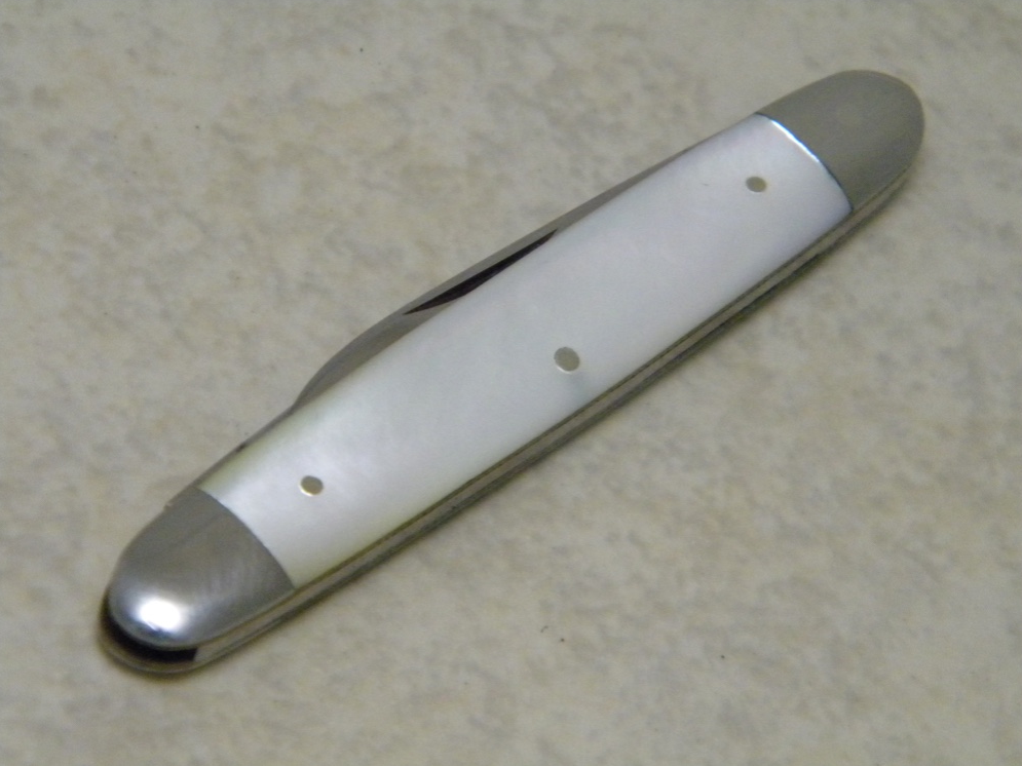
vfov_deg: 8.1
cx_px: 512
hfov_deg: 10.7
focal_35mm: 184
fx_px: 5432
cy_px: 382
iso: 800
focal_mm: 33.1
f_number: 5.2
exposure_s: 1/48
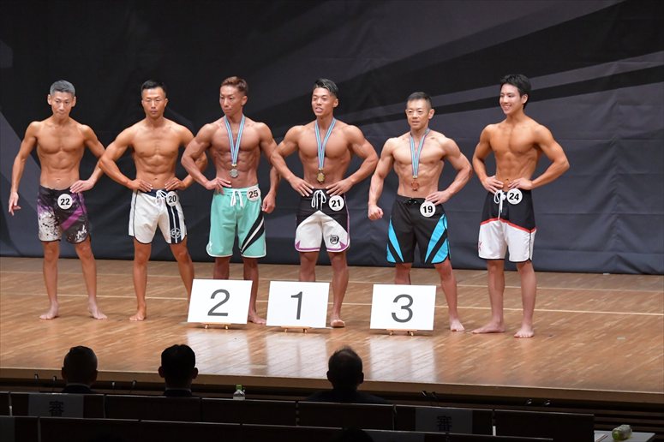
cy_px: 221
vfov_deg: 7.5
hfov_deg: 11.2
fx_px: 3374
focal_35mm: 183
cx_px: 332
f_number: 5.6
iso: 6400
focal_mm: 122
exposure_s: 1/400
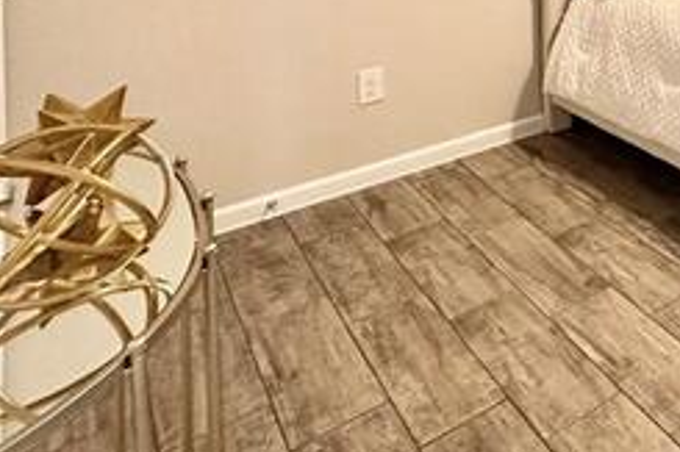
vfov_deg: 28.2
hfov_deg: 37.0
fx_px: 717
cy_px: -150
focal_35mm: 38
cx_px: 838
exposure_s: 1/60
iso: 400
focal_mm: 2.22
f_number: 2.2
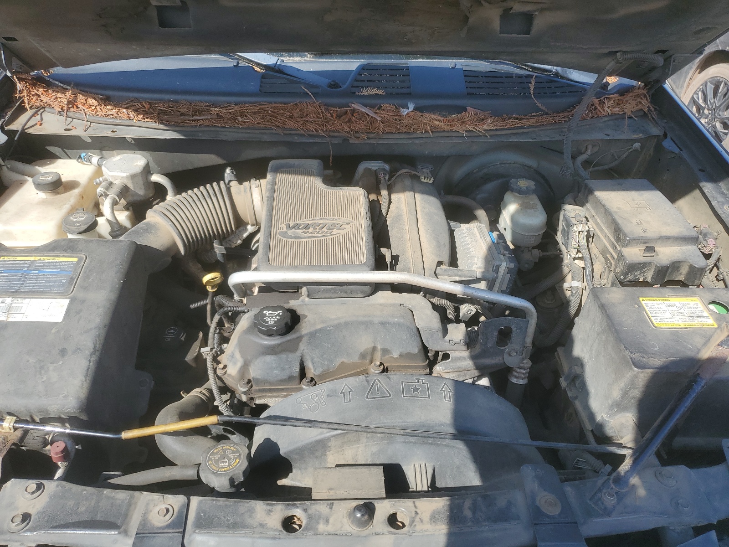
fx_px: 548
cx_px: 364
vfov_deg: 53.1
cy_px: 274
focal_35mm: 26
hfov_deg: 67.3
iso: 50
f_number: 1.5
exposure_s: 1/1429
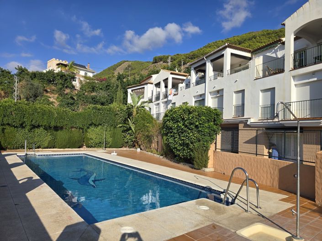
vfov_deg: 58.8
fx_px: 214
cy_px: 120
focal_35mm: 23
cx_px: 161
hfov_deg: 74.0
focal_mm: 6.3
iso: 12
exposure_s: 1/1102
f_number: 1.7
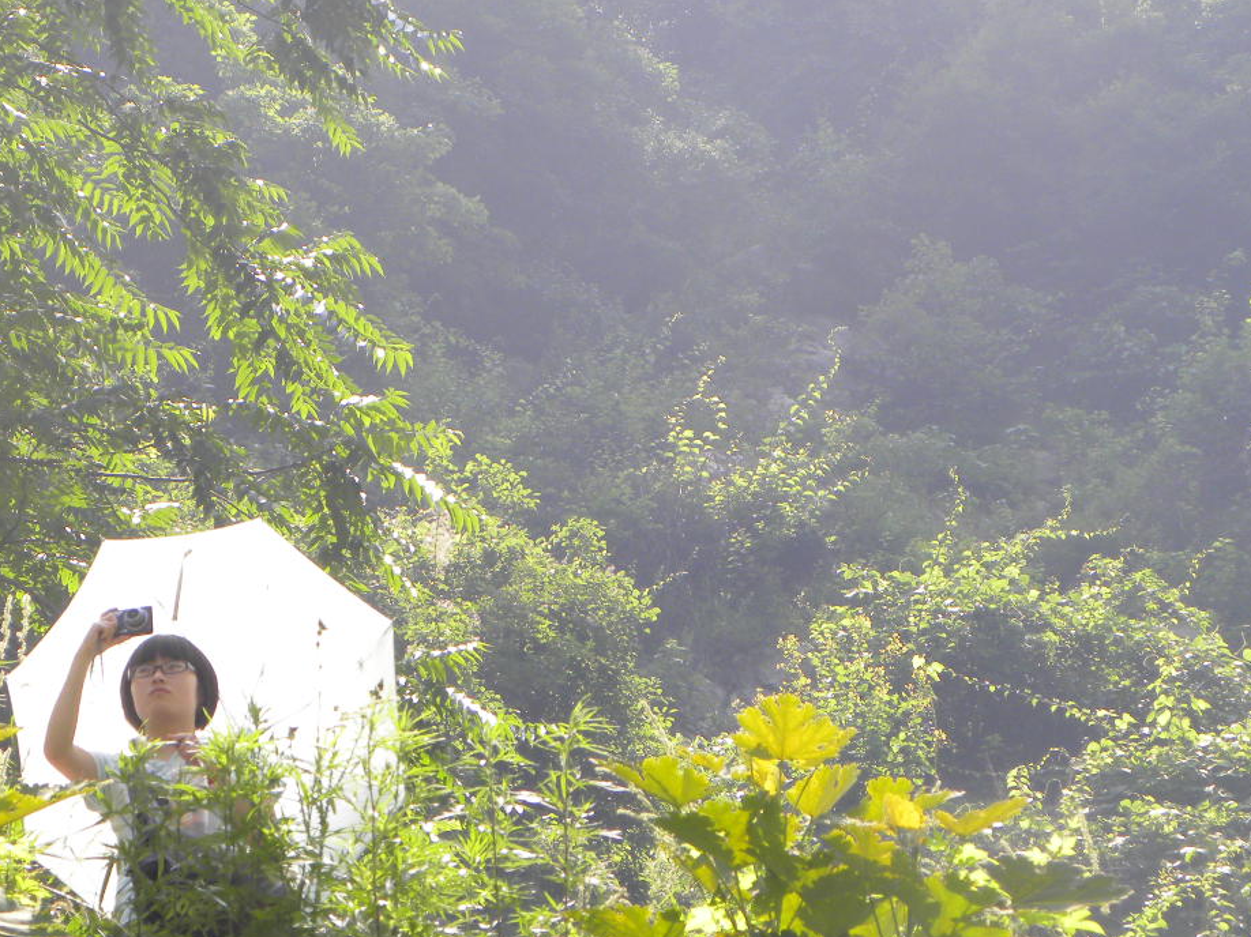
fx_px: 7371
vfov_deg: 7.3
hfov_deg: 9.7
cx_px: 388
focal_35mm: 204
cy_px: 595
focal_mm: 20.8
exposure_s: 1/218
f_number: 4
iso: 64
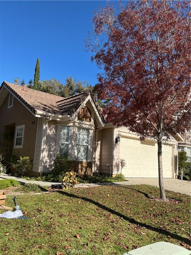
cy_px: 128
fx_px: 213
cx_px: 96
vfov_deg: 61.7
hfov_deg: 48.2
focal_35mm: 29
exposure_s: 1/1730
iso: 25
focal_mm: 3
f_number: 1.8
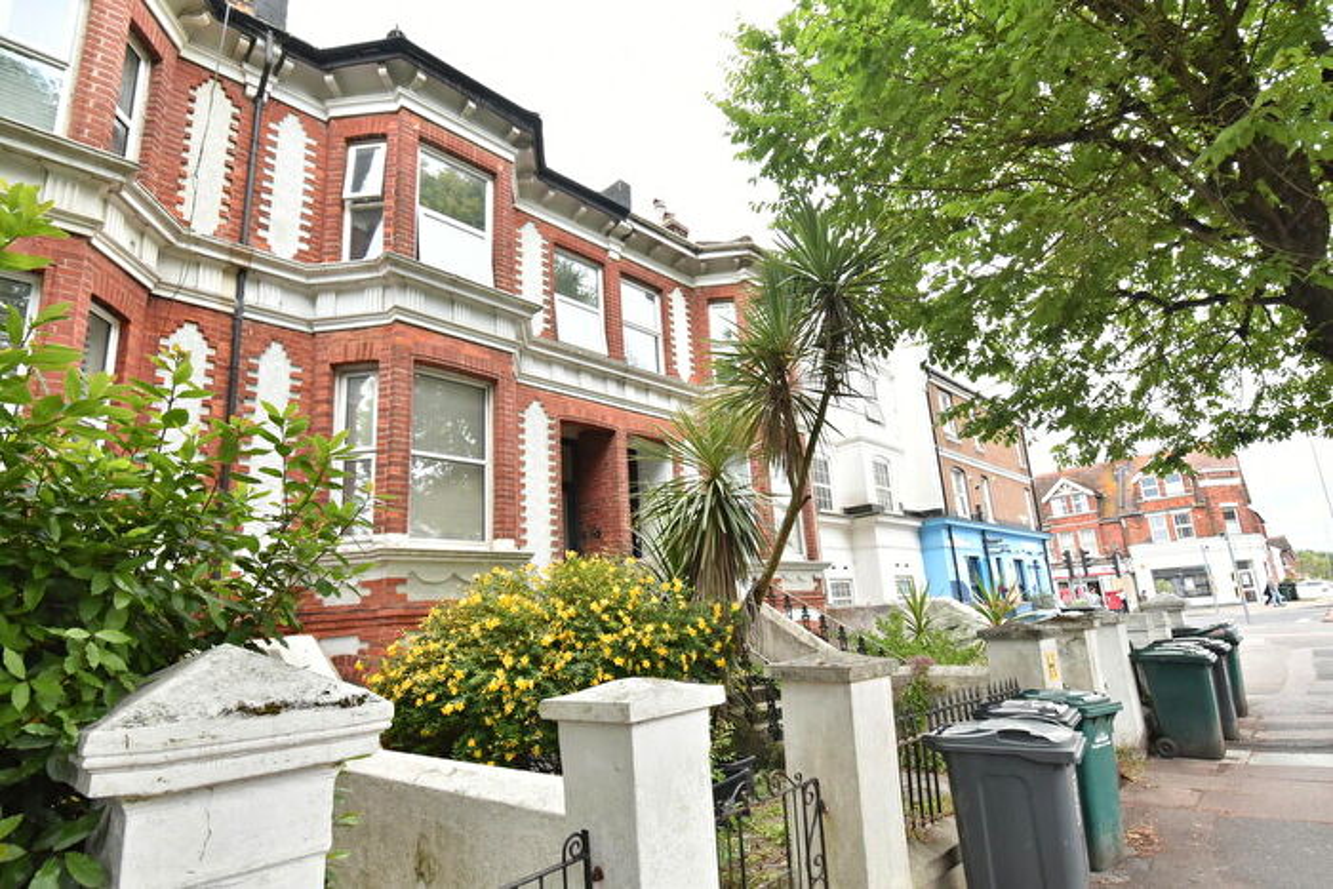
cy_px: 444
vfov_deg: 67.4
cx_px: 666
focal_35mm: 18
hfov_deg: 90.0
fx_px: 667
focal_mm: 12
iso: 500
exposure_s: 1/200
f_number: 8
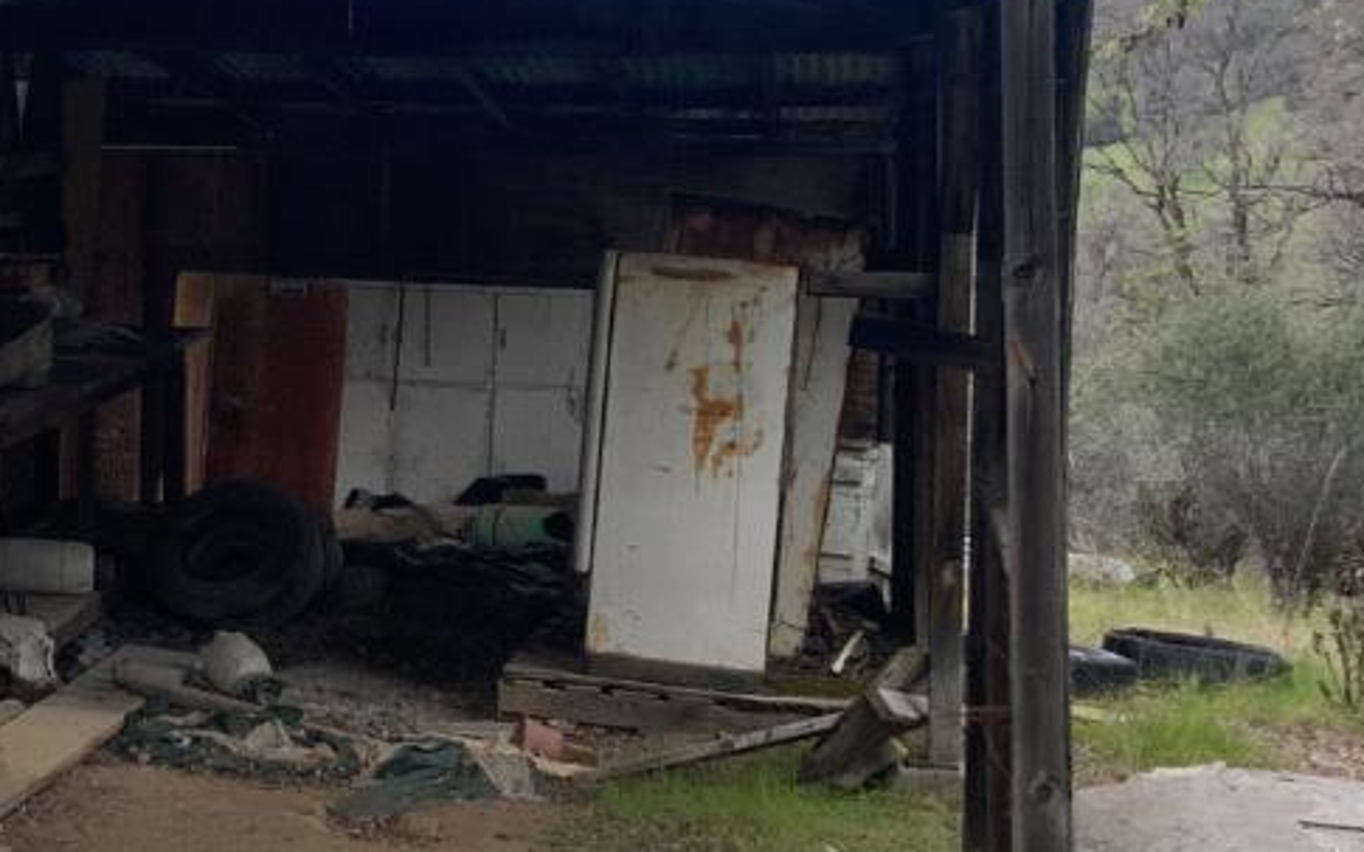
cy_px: 238
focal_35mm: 95
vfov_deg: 13.7
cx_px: -107
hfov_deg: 20.9
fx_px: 3531
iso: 16
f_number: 1.8
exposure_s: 1/650
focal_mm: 3
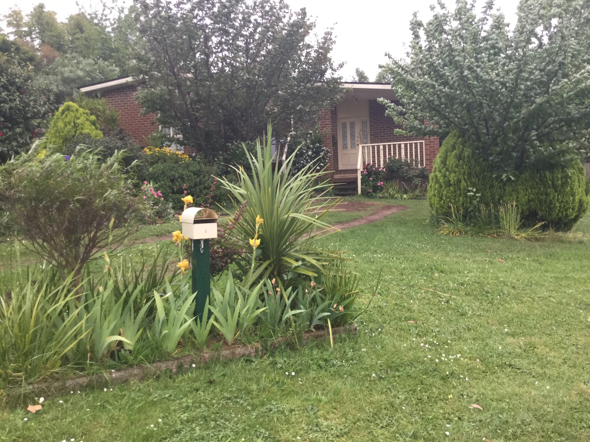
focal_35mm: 31
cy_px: 221
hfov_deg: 58.4
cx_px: 295
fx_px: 528
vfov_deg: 45.4
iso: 25
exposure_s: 1/33
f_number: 2.4
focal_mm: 3.3
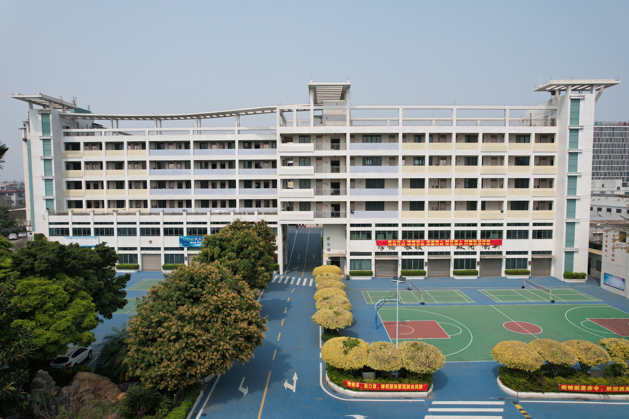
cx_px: 314
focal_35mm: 22
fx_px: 384
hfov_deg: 78.6
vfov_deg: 57.2
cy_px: 210
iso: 100
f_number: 2.8
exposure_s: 1/2500
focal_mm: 8.38
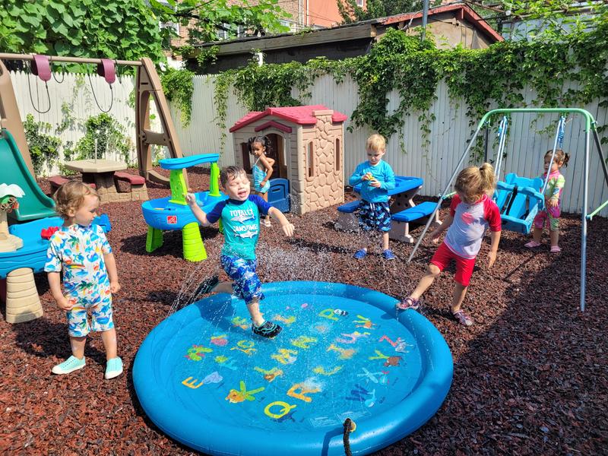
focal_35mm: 26
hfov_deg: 67.3
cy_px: 228
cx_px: 304
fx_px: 457
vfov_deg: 53.1
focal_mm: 5.4
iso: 40
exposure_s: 1/1303
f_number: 1.8
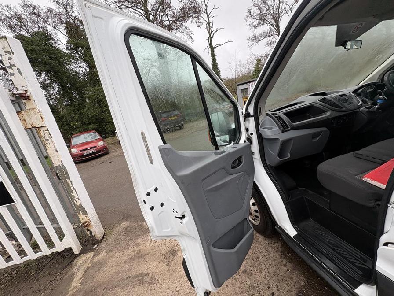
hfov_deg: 102.1
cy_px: 148
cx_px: 197
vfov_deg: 85.7
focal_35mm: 14
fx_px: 159
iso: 40
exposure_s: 1/99
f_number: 2.2
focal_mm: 2.22
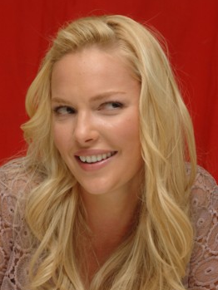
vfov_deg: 13.9
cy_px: 163
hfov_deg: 10.5
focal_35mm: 142
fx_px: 1192
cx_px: 109
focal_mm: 86
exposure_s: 1/320
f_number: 11
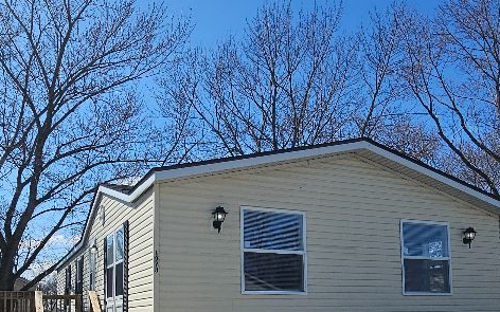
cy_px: 273
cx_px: 224
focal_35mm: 35
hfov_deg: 55.2
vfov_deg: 34.5
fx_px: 477
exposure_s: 1/3474
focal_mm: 2.2
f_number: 2.2
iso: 50
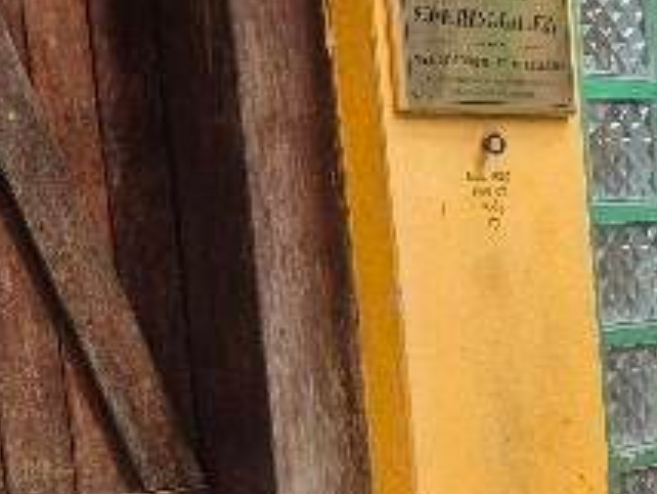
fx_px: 2090
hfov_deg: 14.5
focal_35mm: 110
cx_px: 1345
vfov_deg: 13.4
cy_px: 417
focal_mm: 5.4
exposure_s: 1/180
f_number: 1.8
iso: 80
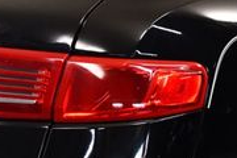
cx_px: 25
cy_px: 90
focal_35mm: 128
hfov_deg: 15.8
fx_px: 843
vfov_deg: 10.7
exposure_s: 1/160
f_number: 3.5
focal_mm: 18
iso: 800
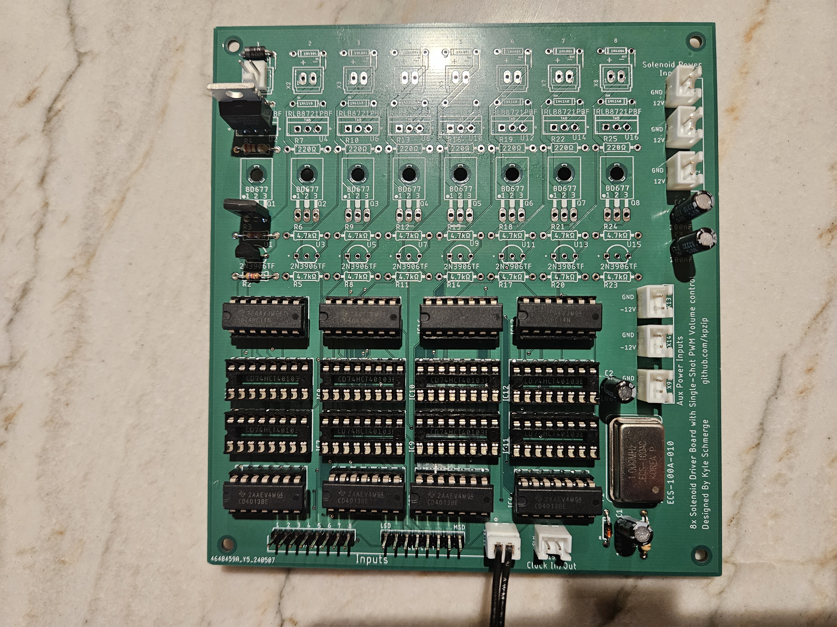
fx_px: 556
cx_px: 418
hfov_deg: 73.9
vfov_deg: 58.9
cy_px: 314
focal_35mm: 23
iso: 500
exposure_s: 1/40
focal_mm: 5.4
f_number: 1.8
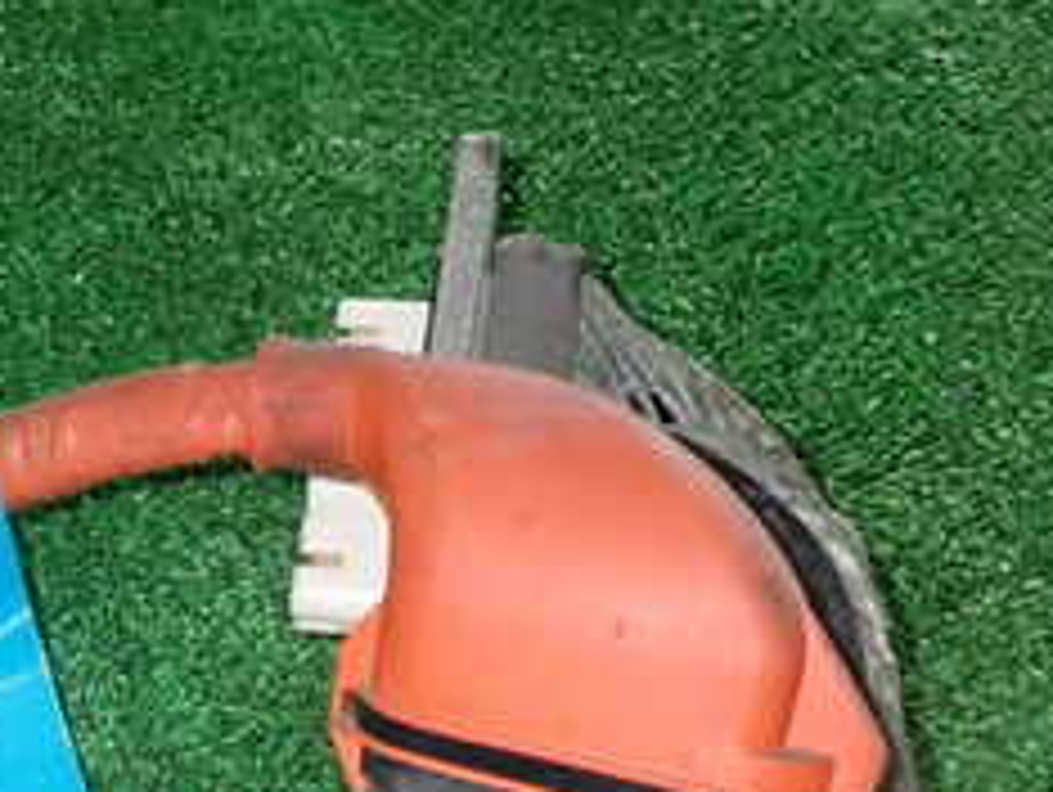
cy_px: 968
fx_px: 1949
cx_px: 22
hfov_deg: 28.5
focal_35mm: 64
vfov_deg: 21.3
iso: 400
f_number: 5.6
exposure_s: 1/30
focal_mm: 4.5
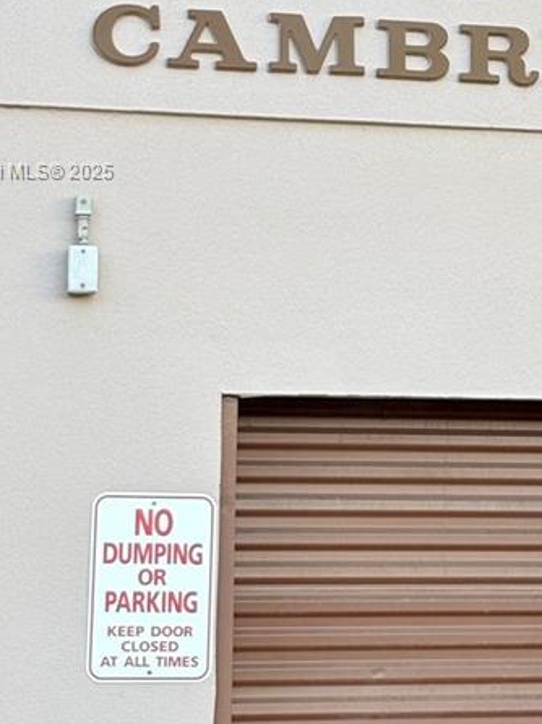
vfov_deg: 14.0
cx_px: 545
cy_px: 172
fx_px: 2926
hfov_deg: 10.5
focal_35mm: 140
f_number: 1.6
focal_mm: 5.96
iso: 32
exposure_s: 1/121
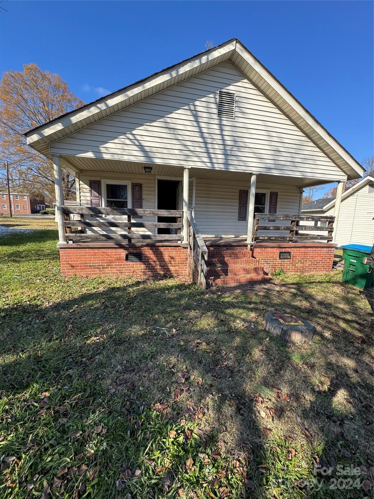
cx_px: 187
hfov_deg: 85.7
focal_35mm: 14
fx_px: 202
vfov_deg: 102.1
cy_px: 250
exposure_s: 1/646
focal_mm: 2.22
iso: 40
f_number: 2.2
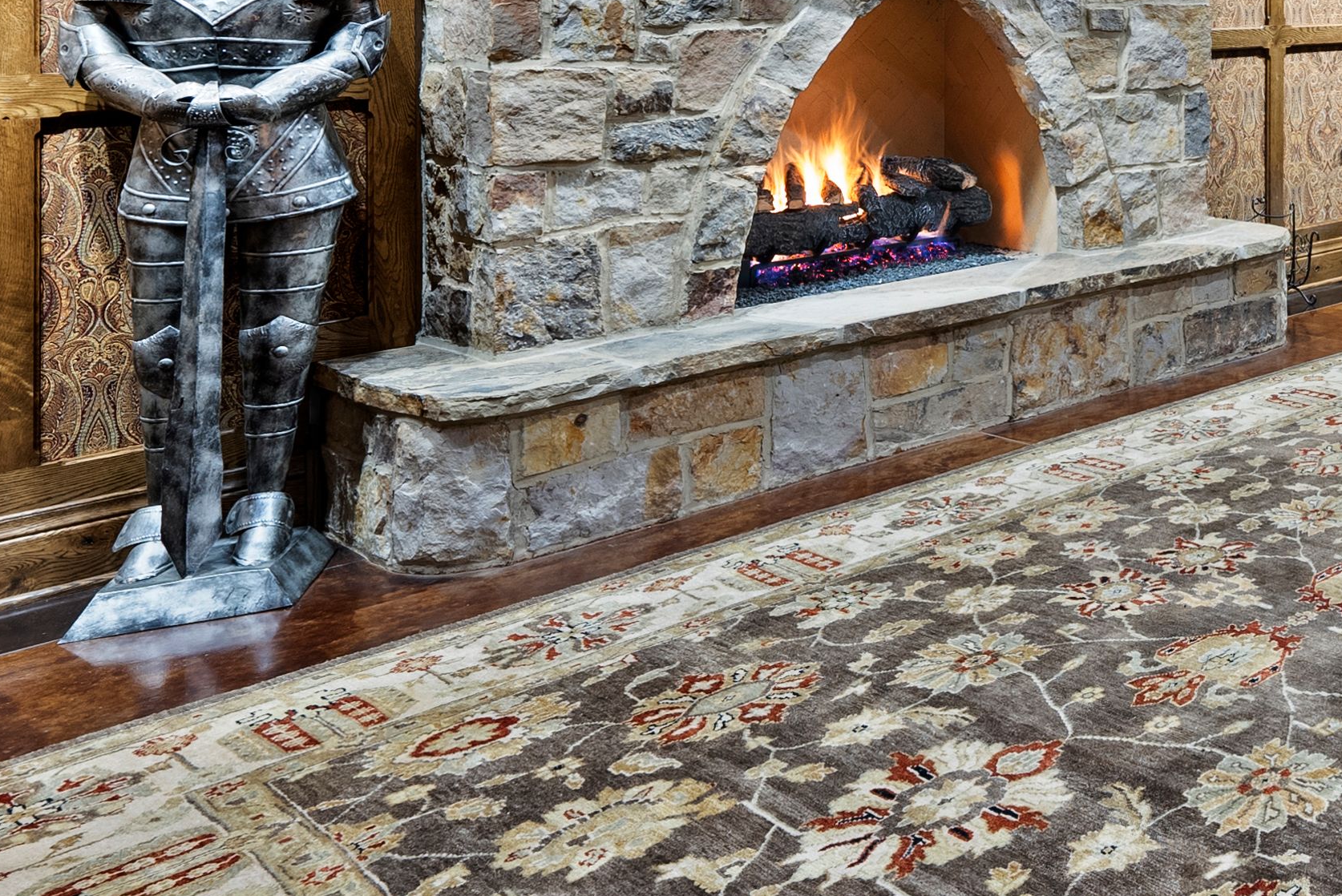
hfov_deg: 37.9
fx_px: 1417
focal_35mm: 38
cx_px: 1614
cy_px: -10
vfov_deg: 32.2
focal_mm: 15
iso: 640
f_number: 8
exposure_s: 2
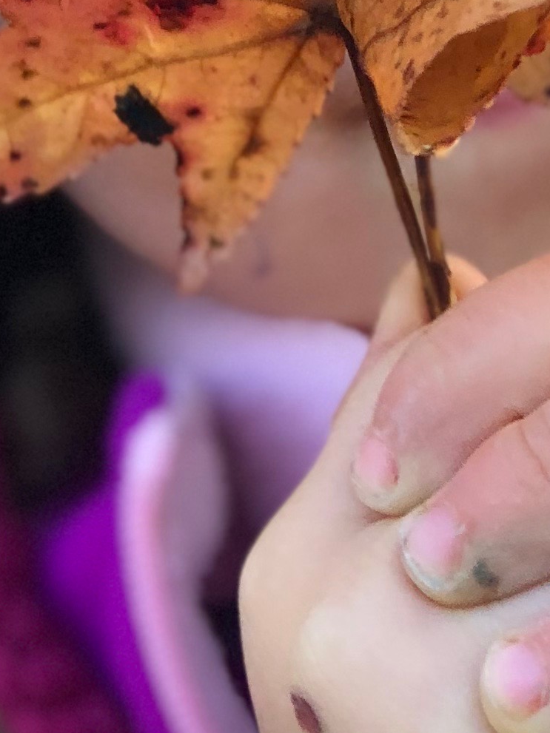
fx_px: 4916
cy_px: 33
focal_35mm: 232
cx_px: 415
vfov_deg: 8.5
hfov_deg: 6.4
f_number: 2.8
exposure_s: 1/120
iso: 100
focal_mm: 6.6
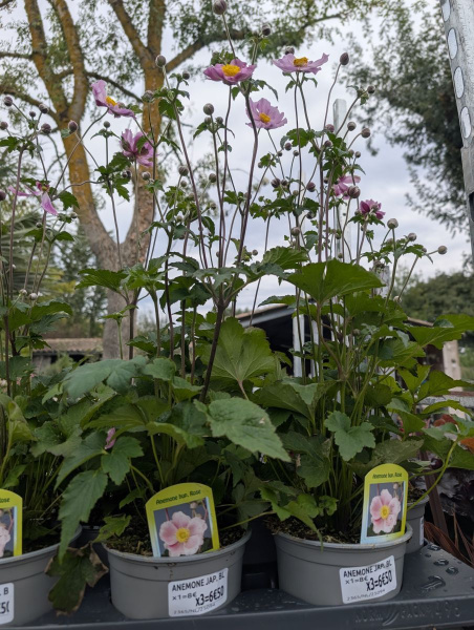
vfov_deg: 71.5
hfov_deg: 57.0
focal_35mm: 24
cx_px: 237
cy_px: 315
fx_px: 437
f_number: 1.68
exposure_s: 1/742
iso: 22
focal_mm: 6.9
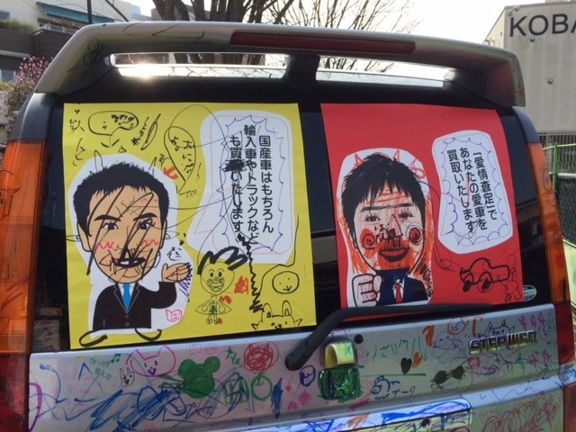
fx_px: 483
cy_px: 216
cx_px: 288
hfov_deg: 61.7
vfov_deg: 48.2
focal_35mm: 29
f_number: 2.2
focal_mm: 4.15
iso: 32
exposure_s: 1/789
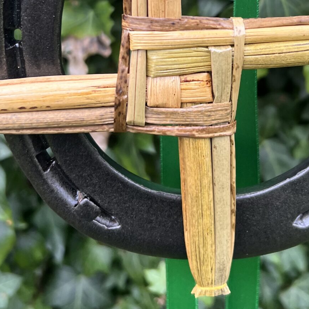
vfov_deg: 24.7
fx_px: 687
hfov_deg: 25.3
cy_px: 34
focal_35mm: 68
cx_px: 197
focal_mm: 5.7
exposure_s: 1/121
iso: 80
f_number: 1.5
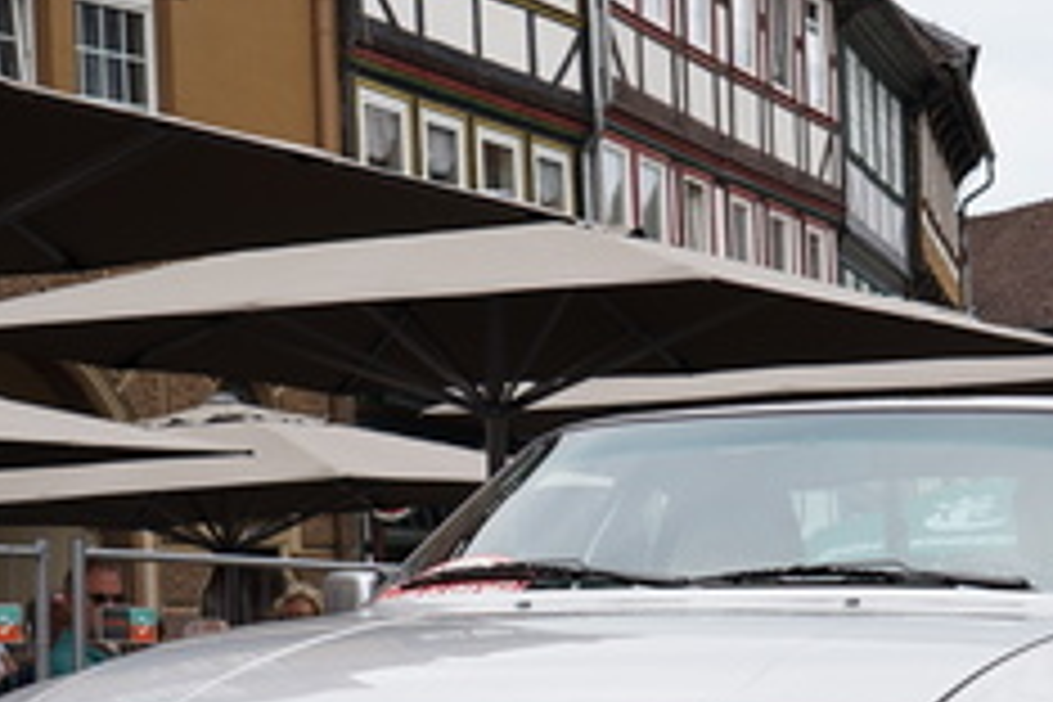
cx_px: 531
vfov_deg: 11.0
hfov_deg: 16.7
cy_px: 801
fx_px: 3597
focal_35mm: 123
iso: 100
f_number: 6.3
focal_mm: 48
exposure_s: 1/200
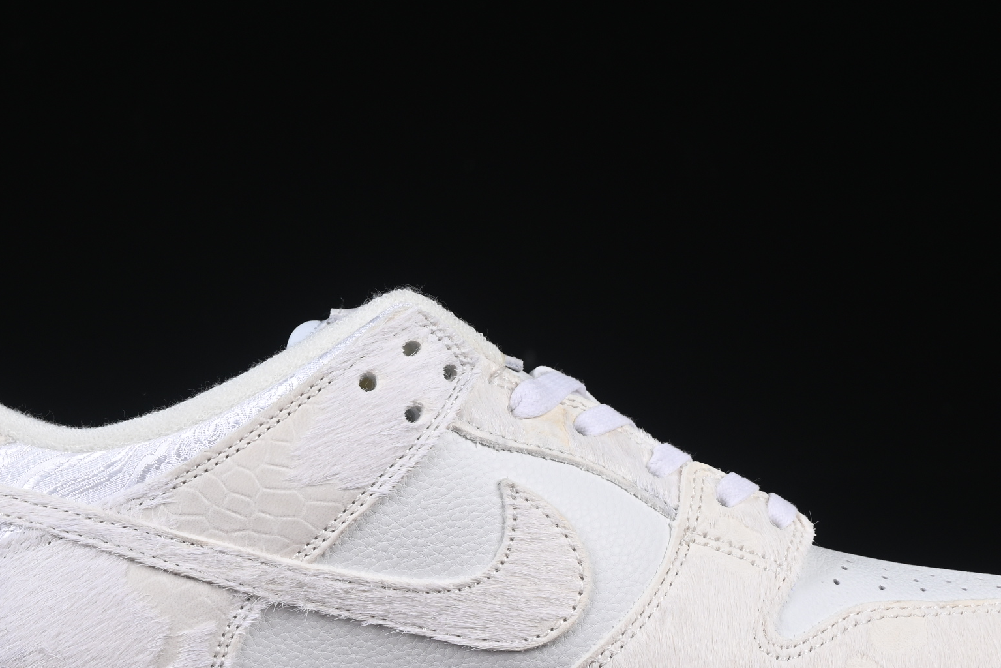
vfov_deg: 10.1
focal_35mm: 136
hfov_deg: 15.1
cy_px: 451
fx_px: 3782
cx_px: 478
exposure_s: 1/80
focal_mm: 50
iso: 160
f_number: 8
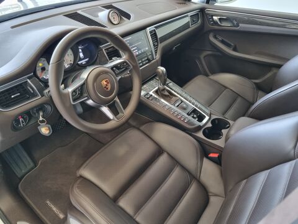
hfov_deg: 67.3
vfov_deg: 53.1
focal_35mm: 26
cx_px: 149
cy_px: 112
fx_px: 224
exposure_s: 1/50
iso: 500
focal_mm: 5.4
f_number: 1.8
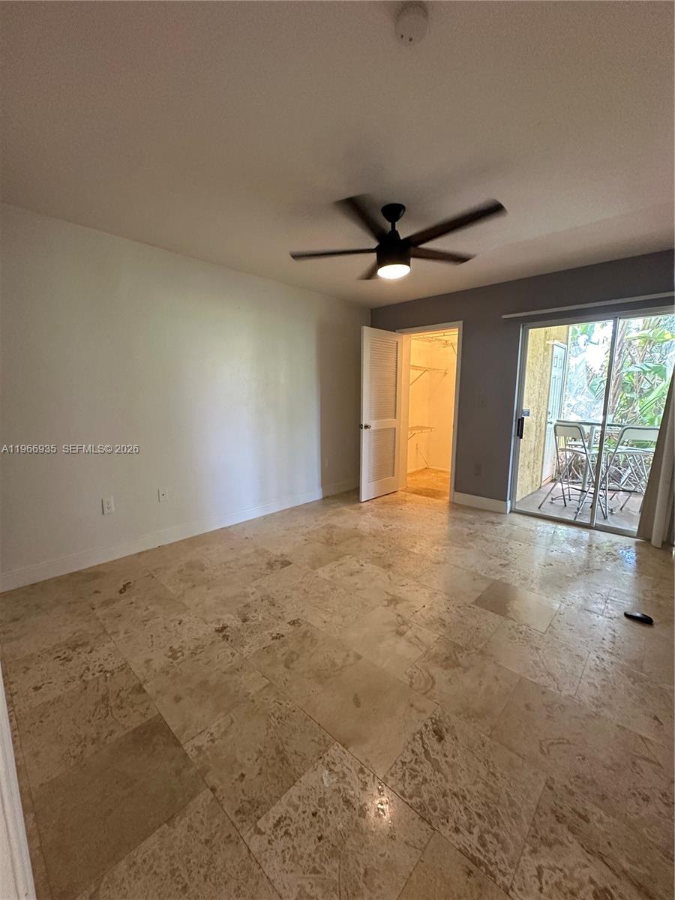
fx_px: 364
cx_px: 338
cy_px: 450
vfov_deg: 102.1
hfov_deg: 85.7
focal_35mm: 14
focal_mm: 2.22
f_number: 2.2
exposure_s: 1/60
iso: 400
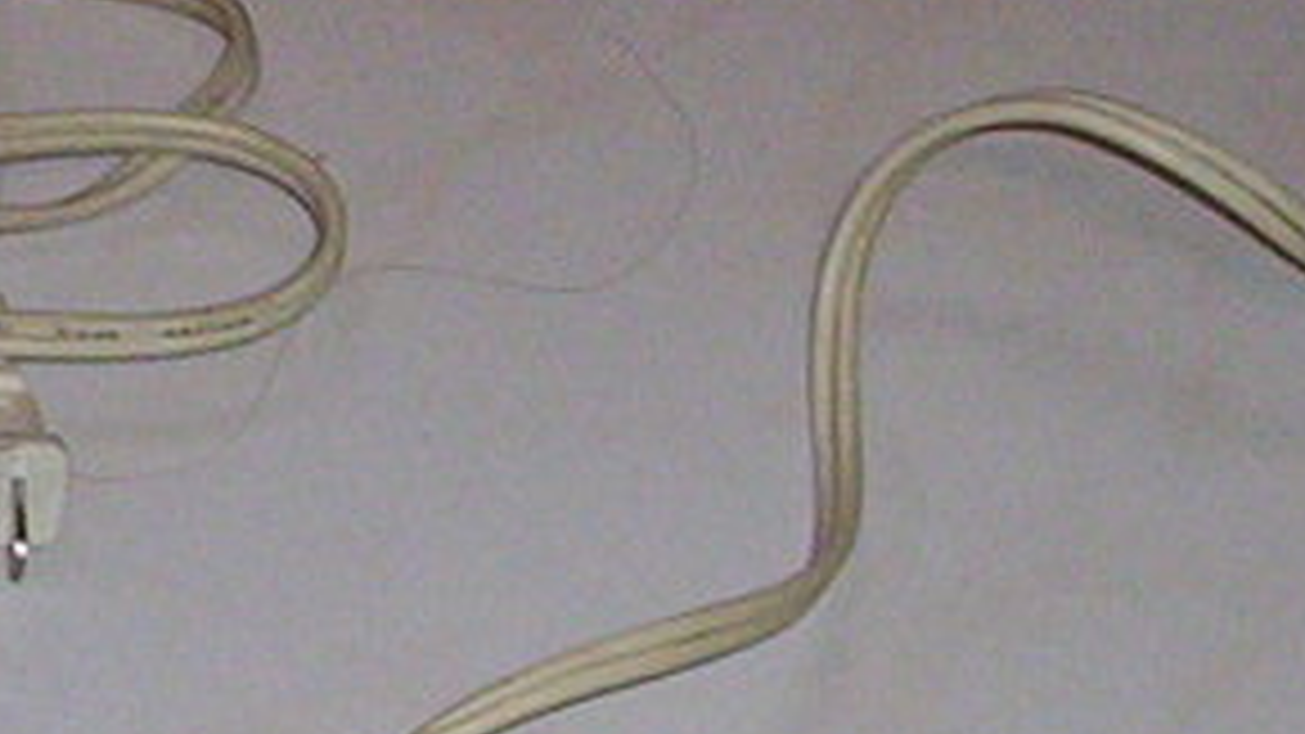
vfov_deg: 7.1
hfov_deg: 12.7
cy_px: 815
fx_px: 5847
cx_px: 207
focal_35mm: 169
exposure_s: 1/60
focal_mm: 4.99
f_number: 4.5
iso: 140
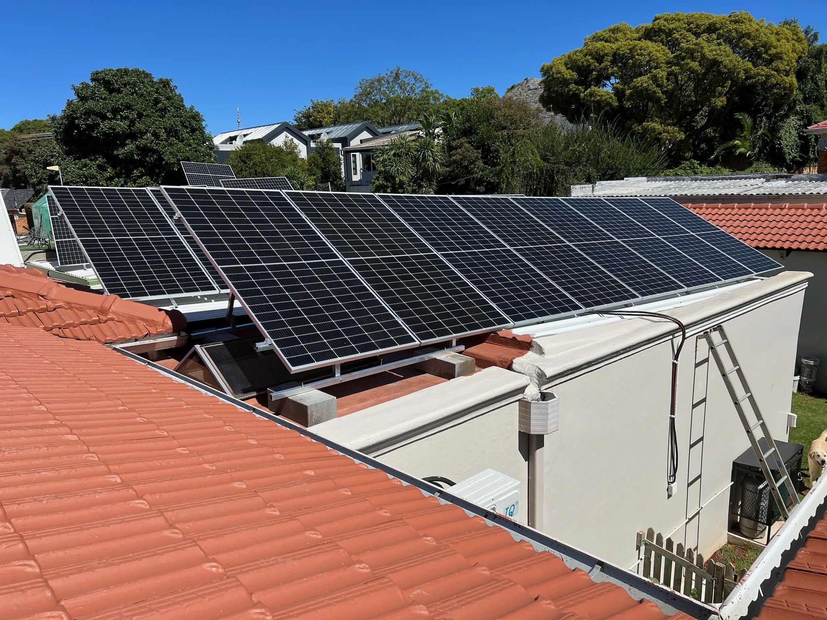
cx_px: 414
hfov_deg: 67.3
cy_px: 310
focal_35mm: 26
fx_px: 621
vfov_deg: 53.1
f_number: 1.5
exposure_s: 1/6579
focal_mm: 5.7
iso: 50
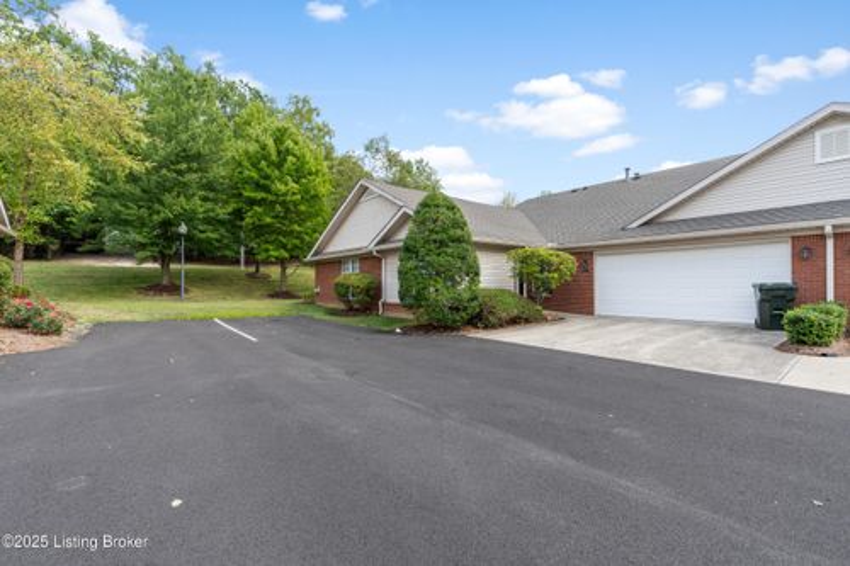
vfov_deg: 73.7
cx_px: 425
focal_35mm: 16
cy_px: 283
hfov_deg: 96.8
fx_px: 378
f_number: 11
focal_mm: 16
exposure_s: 1/200
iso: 400
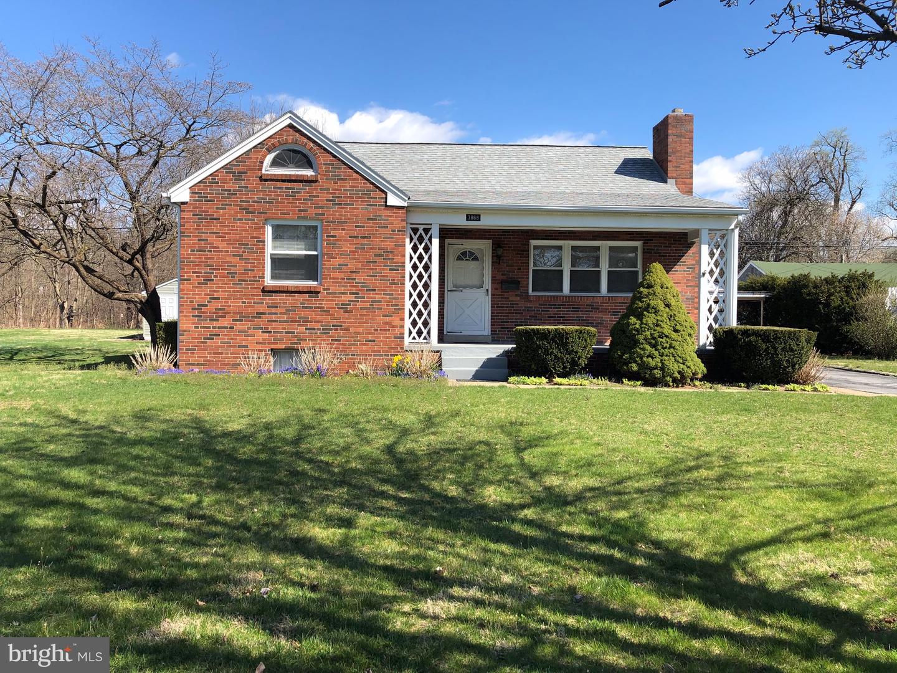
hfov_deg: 63.4
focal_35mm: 28
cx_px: 448
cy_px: 336
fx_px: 726
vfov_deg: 49.7
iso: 20
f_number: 1.8
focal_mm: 4
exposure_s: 1/1200
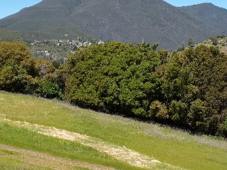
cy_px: 51
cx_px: 132
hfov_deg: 33.2
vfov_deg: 25.0
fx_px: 380
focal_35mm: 58
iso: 100
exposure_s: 1/420
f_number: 4.9
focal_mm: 6.6
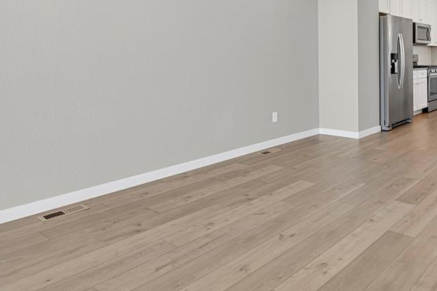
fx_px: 352
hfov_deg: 57.4
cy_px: 62
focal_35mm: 29
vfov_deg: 43.1
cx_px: 368
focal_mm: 17
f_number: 8
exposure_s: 1/20
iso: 5600
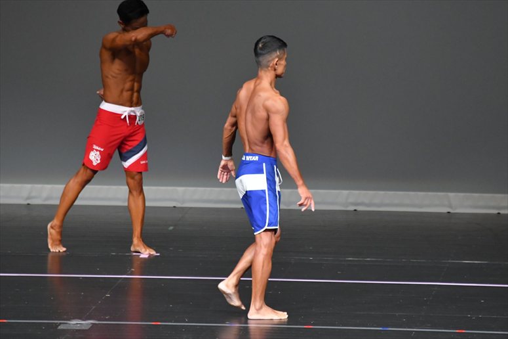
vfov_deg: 3.7
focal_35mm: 375
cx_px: 254
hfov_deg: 5.5
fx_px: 5289
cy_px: 170
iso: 5000
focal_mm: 250
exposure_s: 1/400
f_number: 5.6
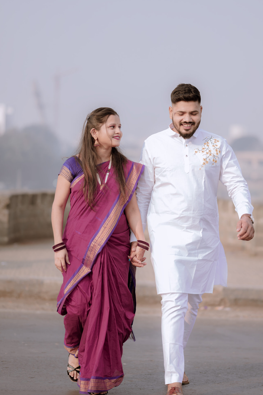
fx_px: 1087
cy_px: 186
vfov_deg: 20.6
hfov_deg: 13.8
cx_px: 140
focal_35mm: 99
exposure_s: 1/800
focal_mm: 85
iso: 100
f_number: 1.8
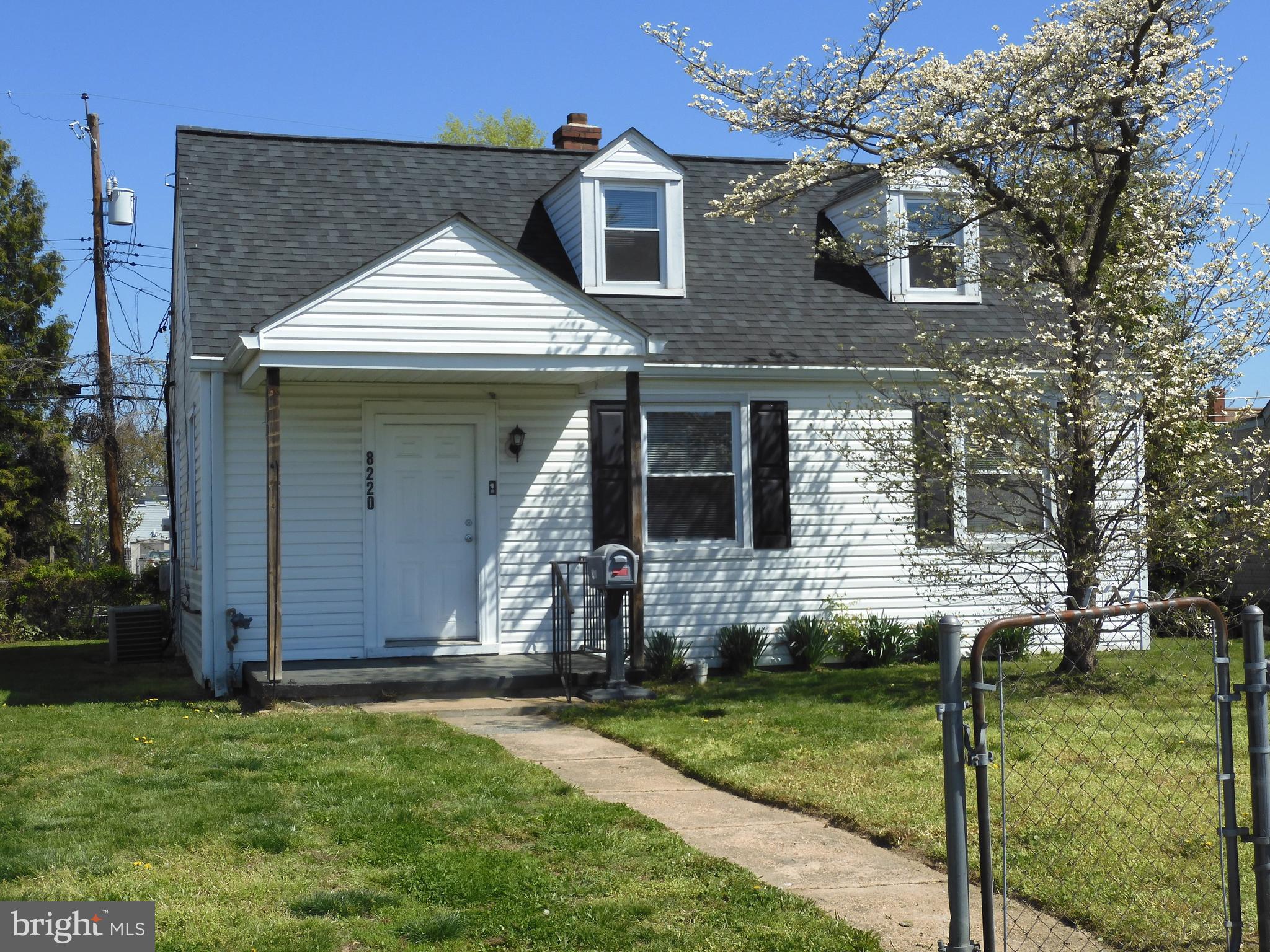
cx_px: 635
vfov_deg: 32.2
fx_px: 1651
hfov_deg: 42.1
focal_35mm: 45
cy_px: 476
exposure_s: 1/1000
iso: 100
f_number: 4
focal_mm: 8
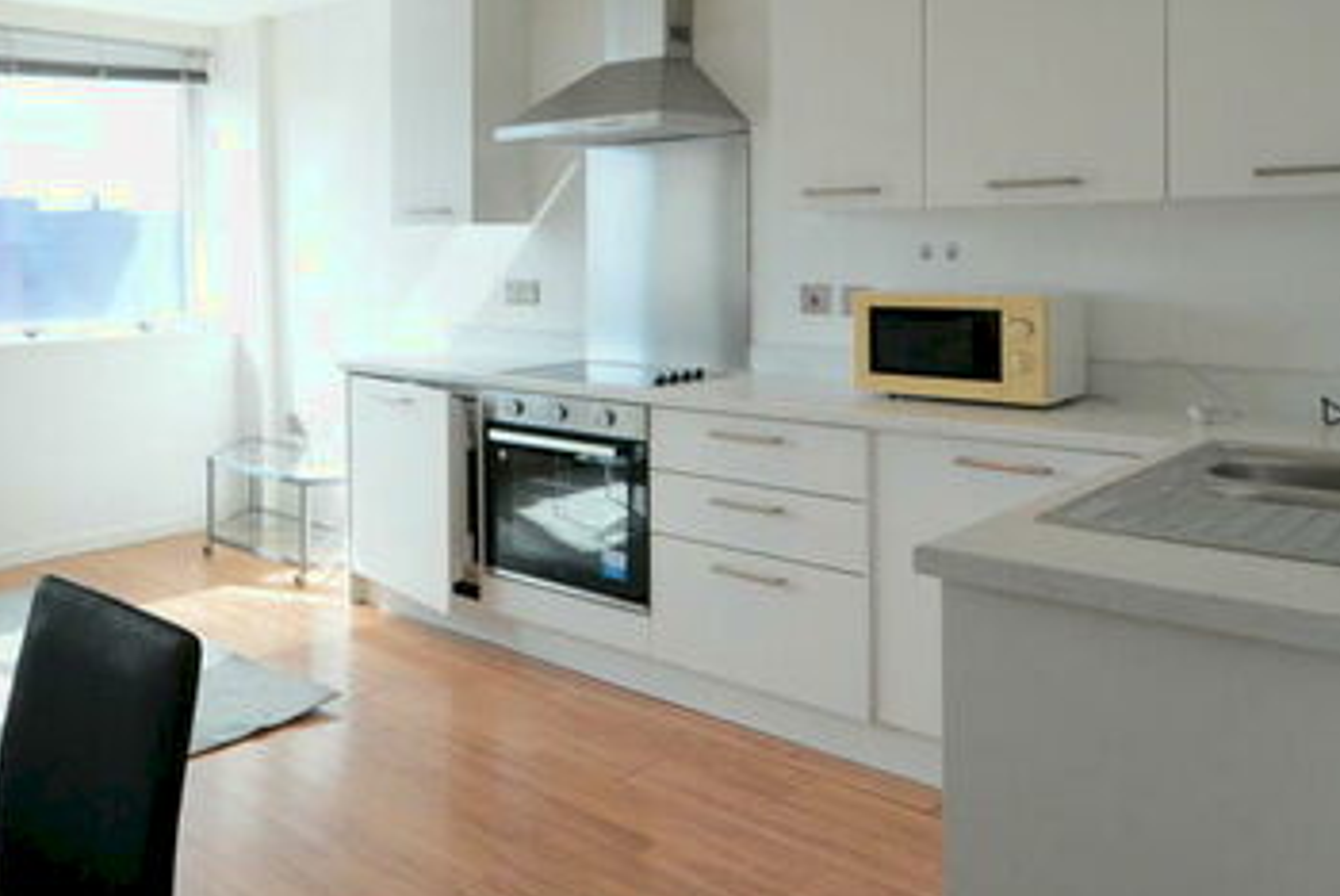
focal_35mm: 30
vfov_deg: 42.6
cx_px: 260
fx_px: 1118
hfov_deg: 57.1
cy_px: 247
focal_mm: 10
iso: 1600
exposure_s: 1/250
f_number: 8
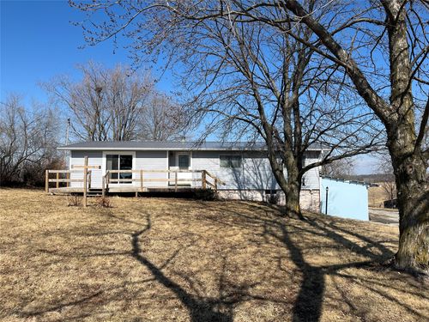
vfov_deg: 53.1
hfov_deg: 67.3
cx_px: 214
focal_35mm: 26
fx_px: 322
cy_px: 161
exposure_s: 1/3745
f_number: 1.6
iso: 50
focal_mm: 5.1
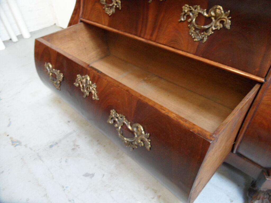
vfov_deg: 56.8
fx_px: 188
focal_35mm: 24
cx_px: 136
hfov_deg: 71.6
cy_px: 102
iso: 400
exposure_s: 1/10
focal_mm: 3.9
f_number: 3.2
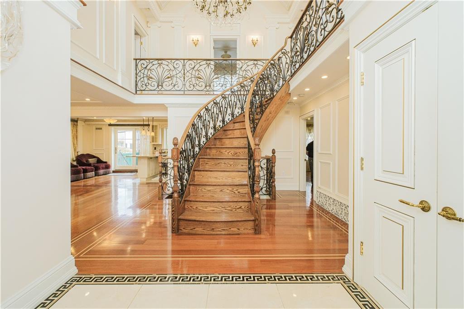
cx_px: 232
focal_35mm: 15
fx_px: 193
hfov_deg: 100.4
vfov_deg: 77.3
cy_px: 154
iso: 800
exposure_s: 1/60
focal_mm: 10
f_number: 8
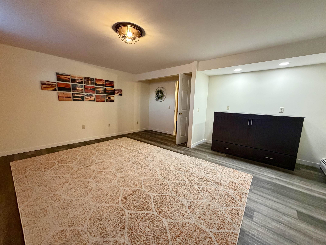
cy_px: 122
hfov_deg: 102.1
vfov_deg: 85.7
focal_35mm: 14
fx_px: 132
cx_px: 163
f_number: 2.2
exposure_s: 1/60
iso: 640
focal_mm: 2.22
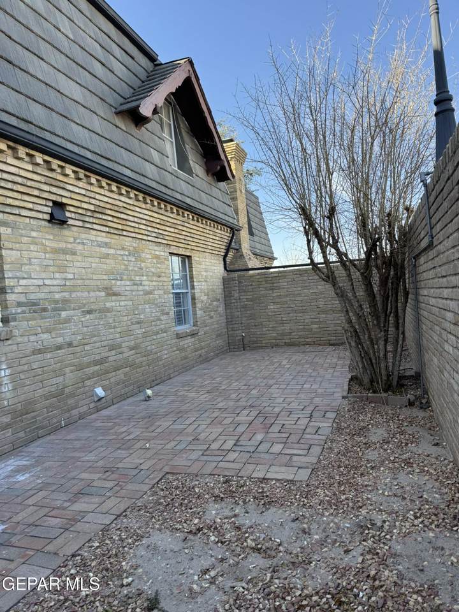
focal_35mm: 24
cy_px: 306
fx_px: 424
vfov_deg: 71.6
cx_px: 230
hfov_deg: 56.8
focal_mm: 6.76
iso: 80
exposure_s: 1/715
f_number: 1.78
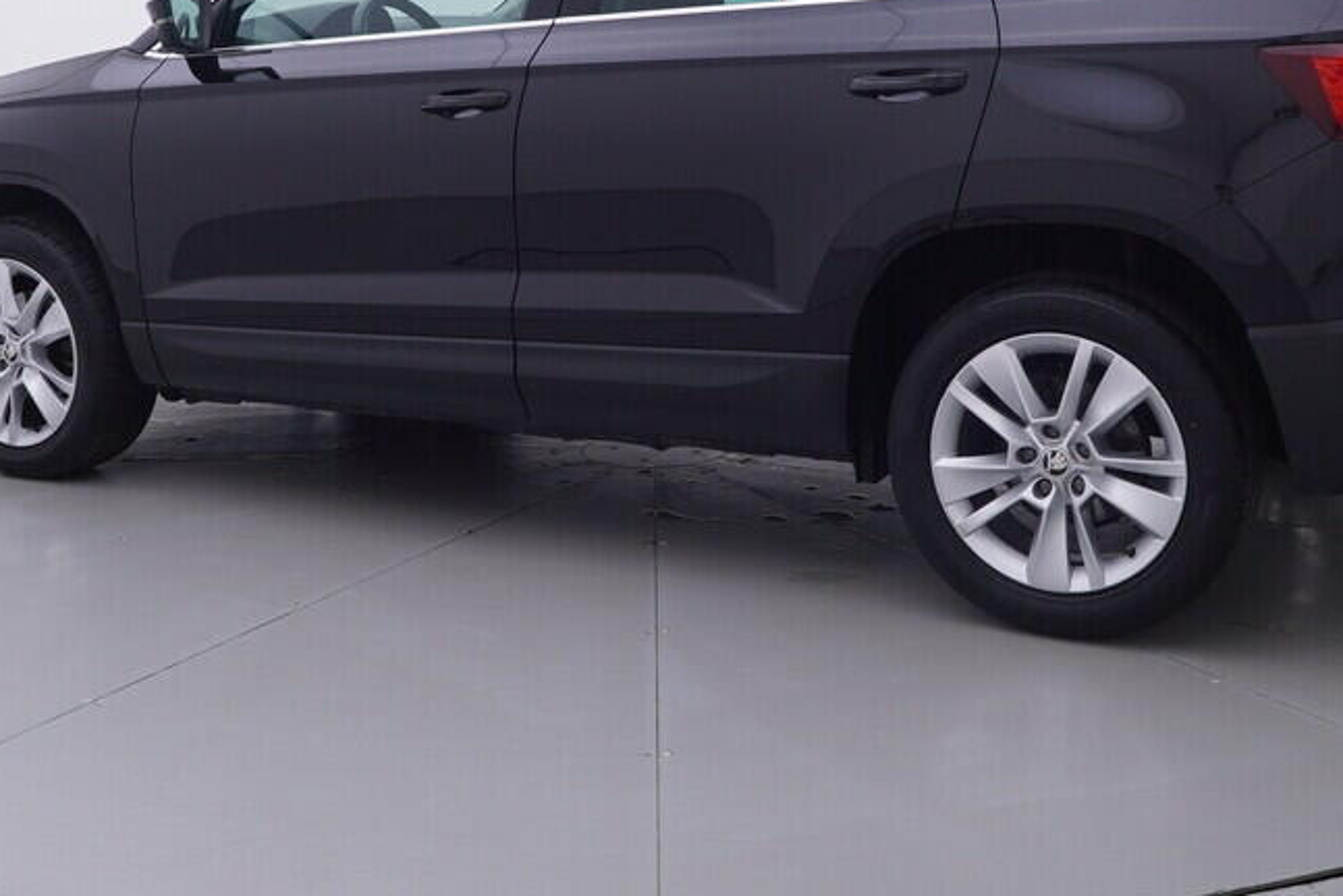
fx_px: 1870
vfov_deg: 26.5
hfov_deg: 39.5
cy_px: 203
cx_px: 654
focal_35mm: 50
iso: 200
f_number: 5
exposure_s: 1/80
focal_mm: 15
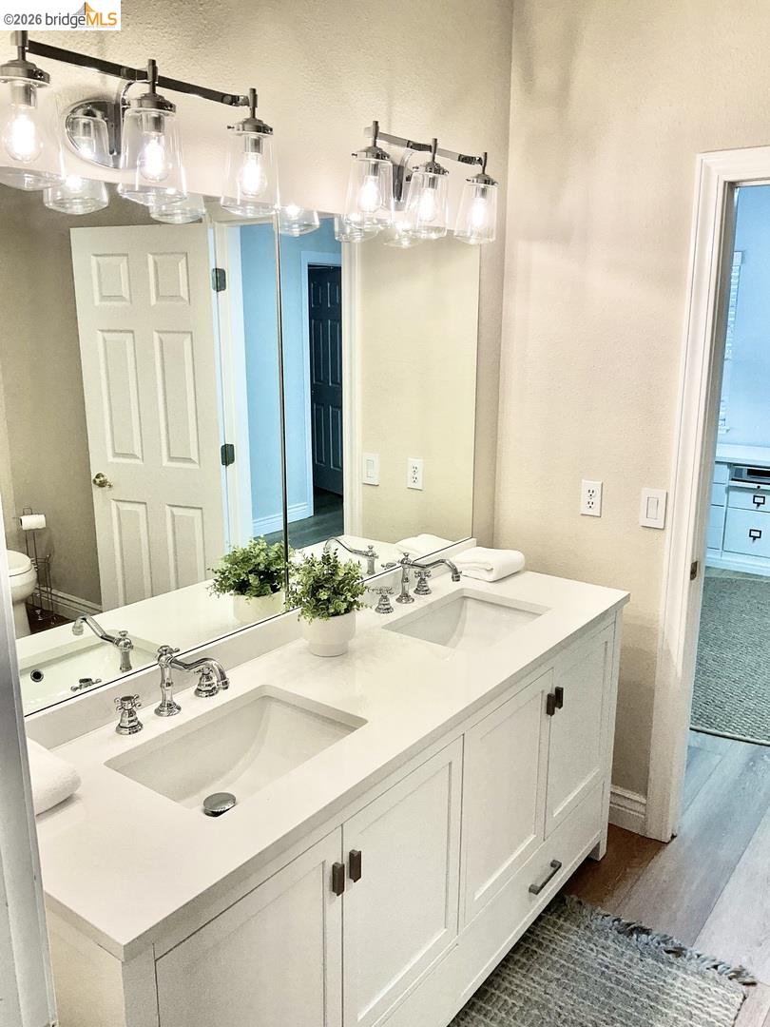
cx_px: 385
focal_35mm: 29
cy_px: 514
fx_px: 860
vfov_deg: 61.7
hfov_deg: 48.2
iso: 32
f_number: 1.8
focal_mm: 3
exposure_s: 1/120
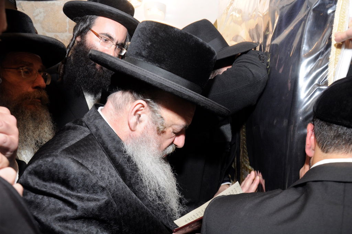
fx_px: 264
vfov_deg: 47.8
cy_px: 117
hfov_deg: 67.4
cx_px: 176
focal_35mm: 27
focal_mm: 18
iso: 500
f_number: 5.6
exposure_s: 1/80
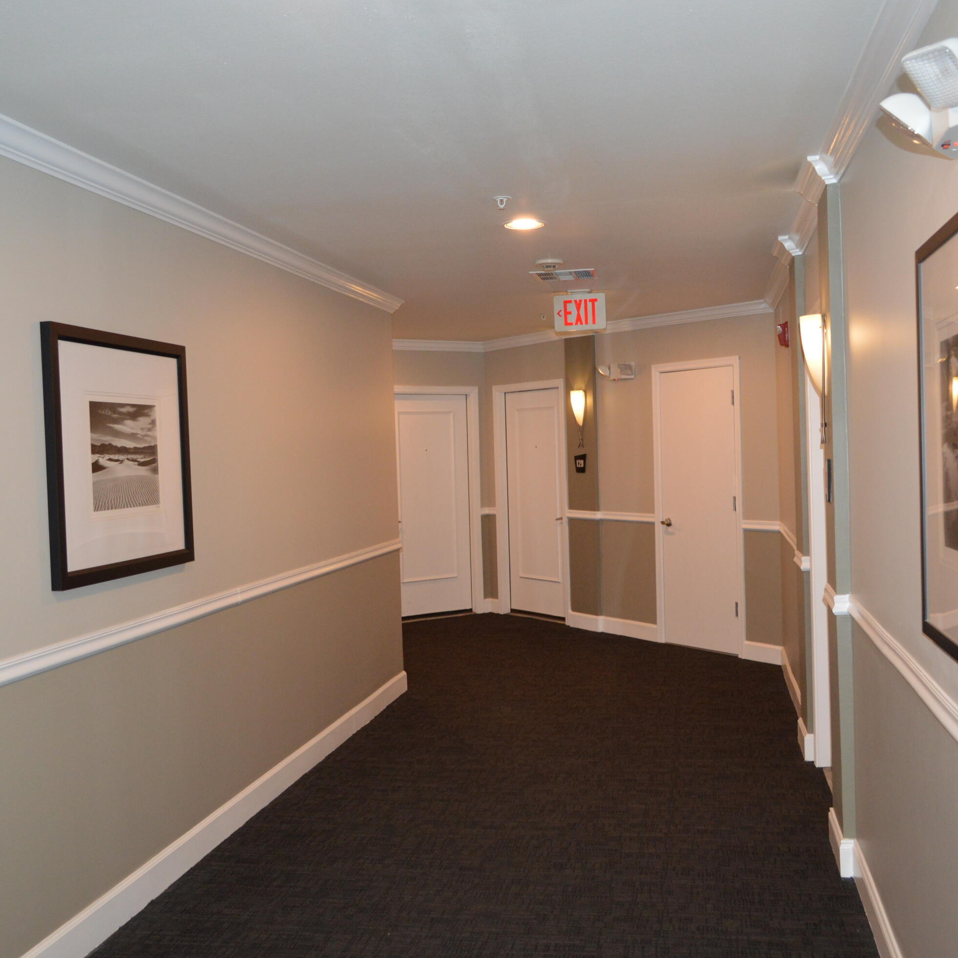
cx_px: 513
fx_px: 1096
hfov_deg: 47.2
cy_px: 483
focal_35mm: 35
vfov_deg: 47.2
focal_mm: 18
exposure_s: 1/60
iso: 1000
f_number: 3.5
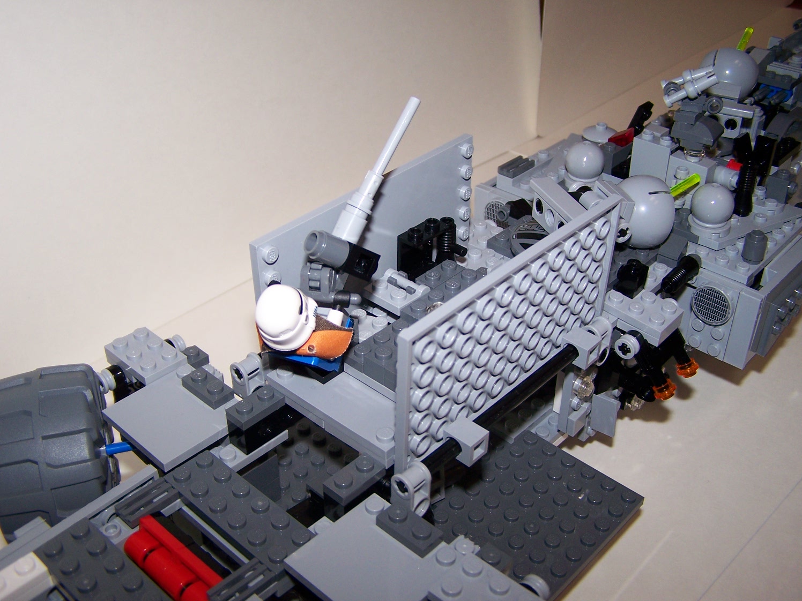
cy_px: 300
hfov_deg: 49.0
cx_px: 401
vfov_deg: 37.7
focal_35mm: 38
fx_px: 880
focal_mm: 6.3
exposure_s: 1/60
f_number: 2.8
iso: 80
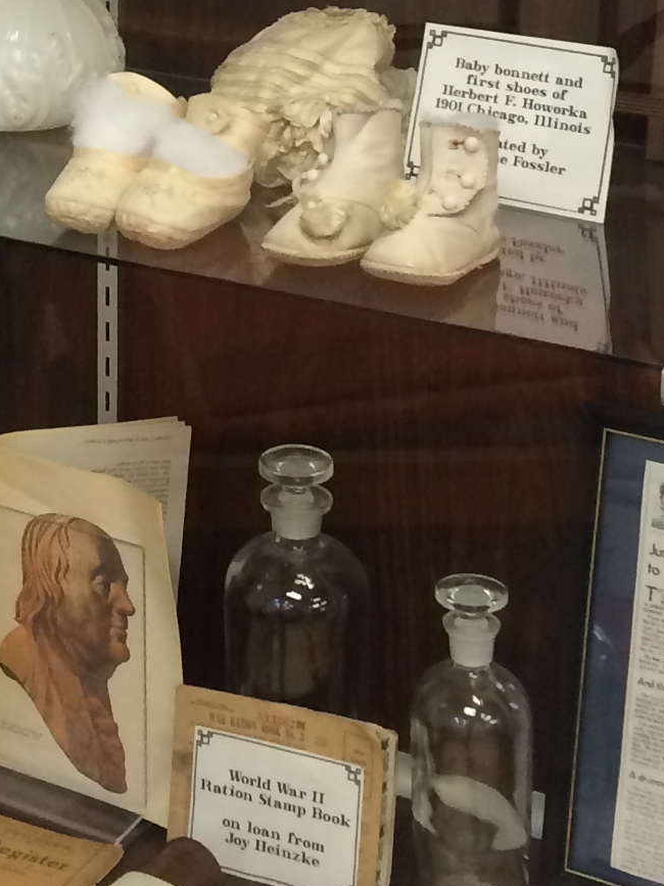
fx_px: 2891
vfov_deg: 16.6
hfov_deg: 12.9
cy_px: -214
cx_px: -66
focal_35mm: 113
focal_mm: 4.12
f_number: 2.2
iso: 125
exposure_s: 1/30
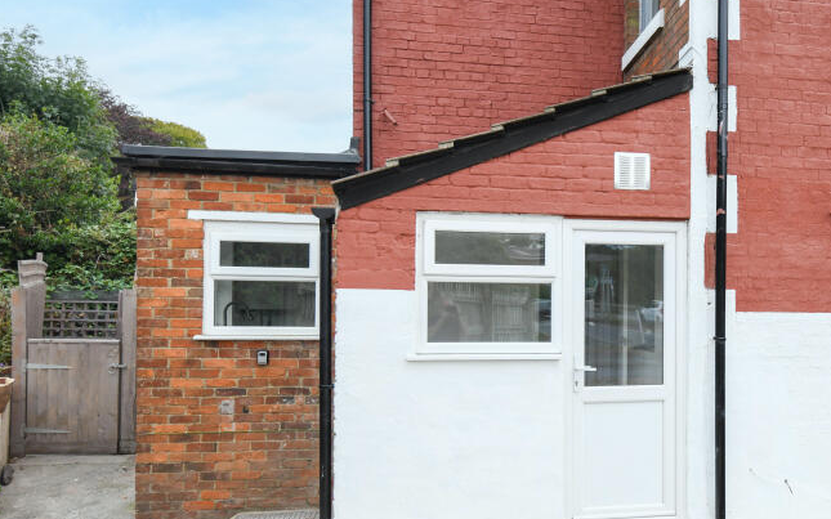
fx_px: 770
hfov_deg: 54.3
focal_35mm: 34
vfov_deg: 37.1
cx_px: 613
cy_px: 319
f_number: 6.3
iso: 320
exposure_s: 1/400
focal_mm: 21
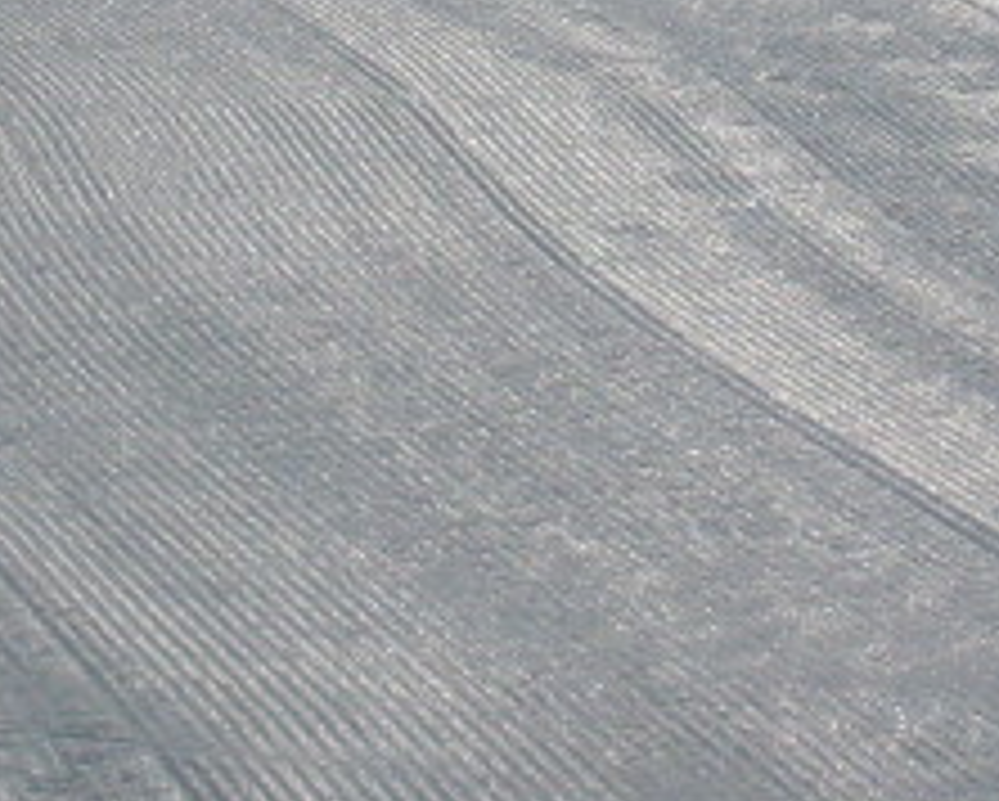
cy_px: -369
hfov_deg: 11.2
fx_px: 5060
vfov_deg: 8.8
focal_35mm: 171
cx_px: 968
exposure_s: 1/1500
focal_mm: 6.3
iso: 80
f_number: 8.4
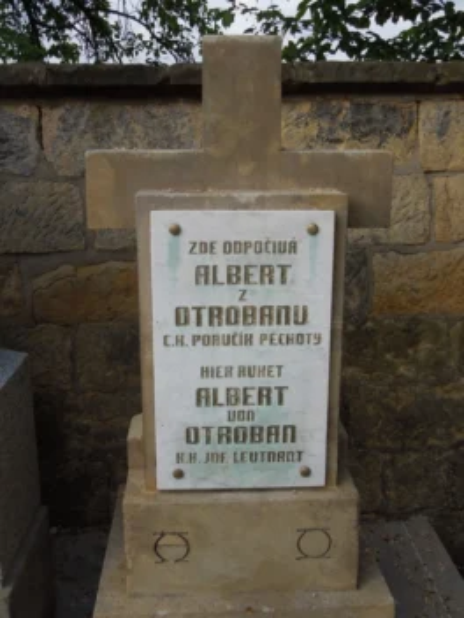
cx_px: 232
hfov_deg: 36.8
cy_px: 309
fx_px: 697
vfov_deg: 47.9
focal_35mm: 39
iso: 400
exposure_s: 1/640
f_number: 3.8
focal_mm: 7
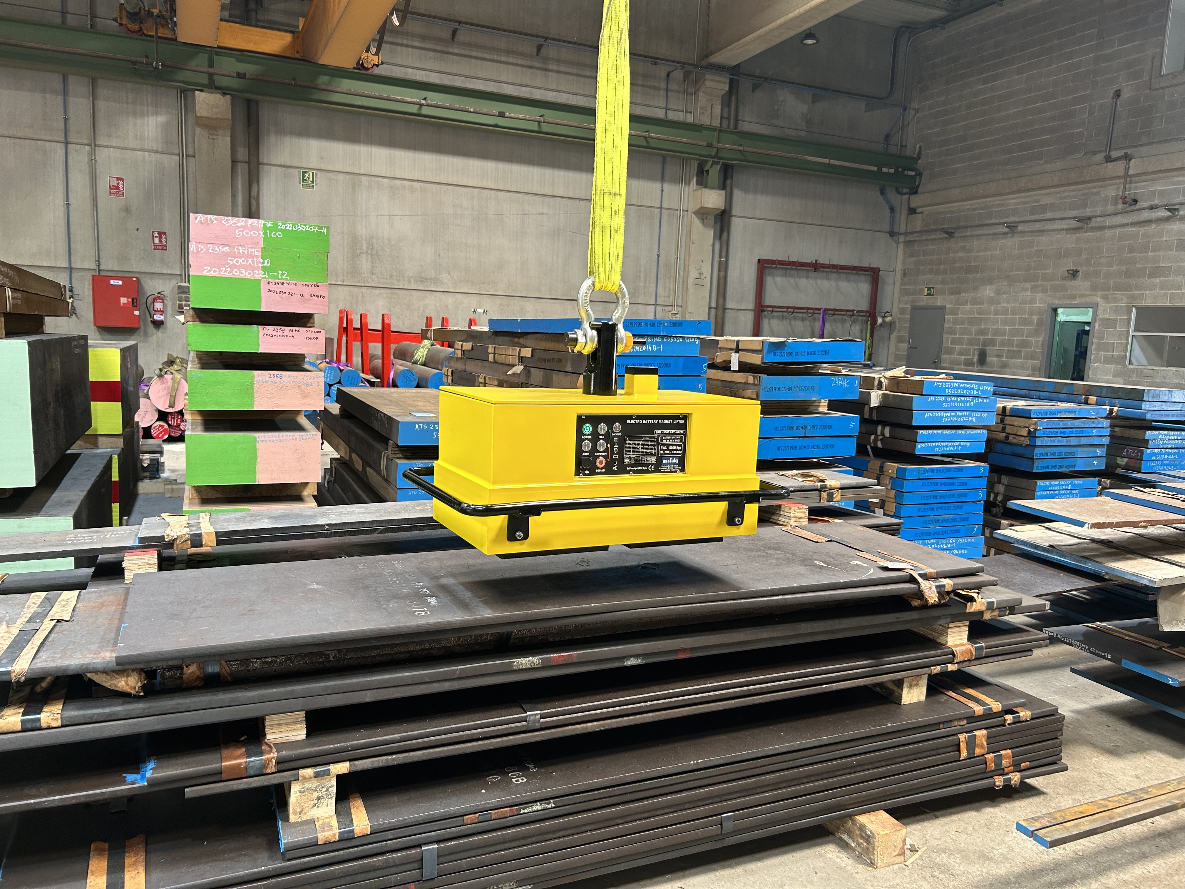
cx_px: 592
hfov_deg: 67.3
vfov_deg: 53.1
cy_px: 444
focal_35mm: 26
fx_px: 890
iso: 80
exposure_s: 1/50
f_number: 1.5
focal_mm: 5.7
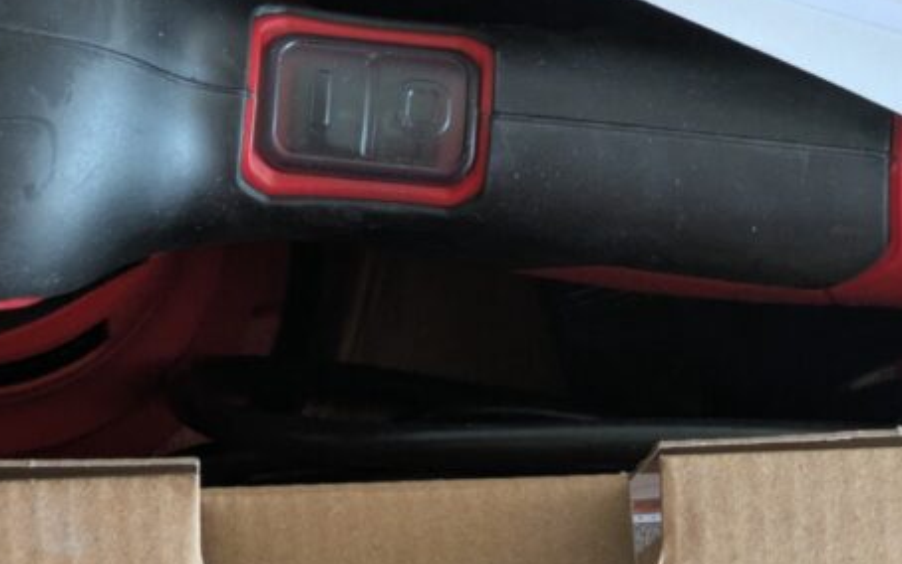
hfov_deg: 17.1
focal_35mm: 122
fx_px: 3000
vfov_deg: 10.7
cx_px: 286
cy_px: 227
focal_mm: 5.43
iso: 221
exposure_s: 1/50
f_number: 1.89
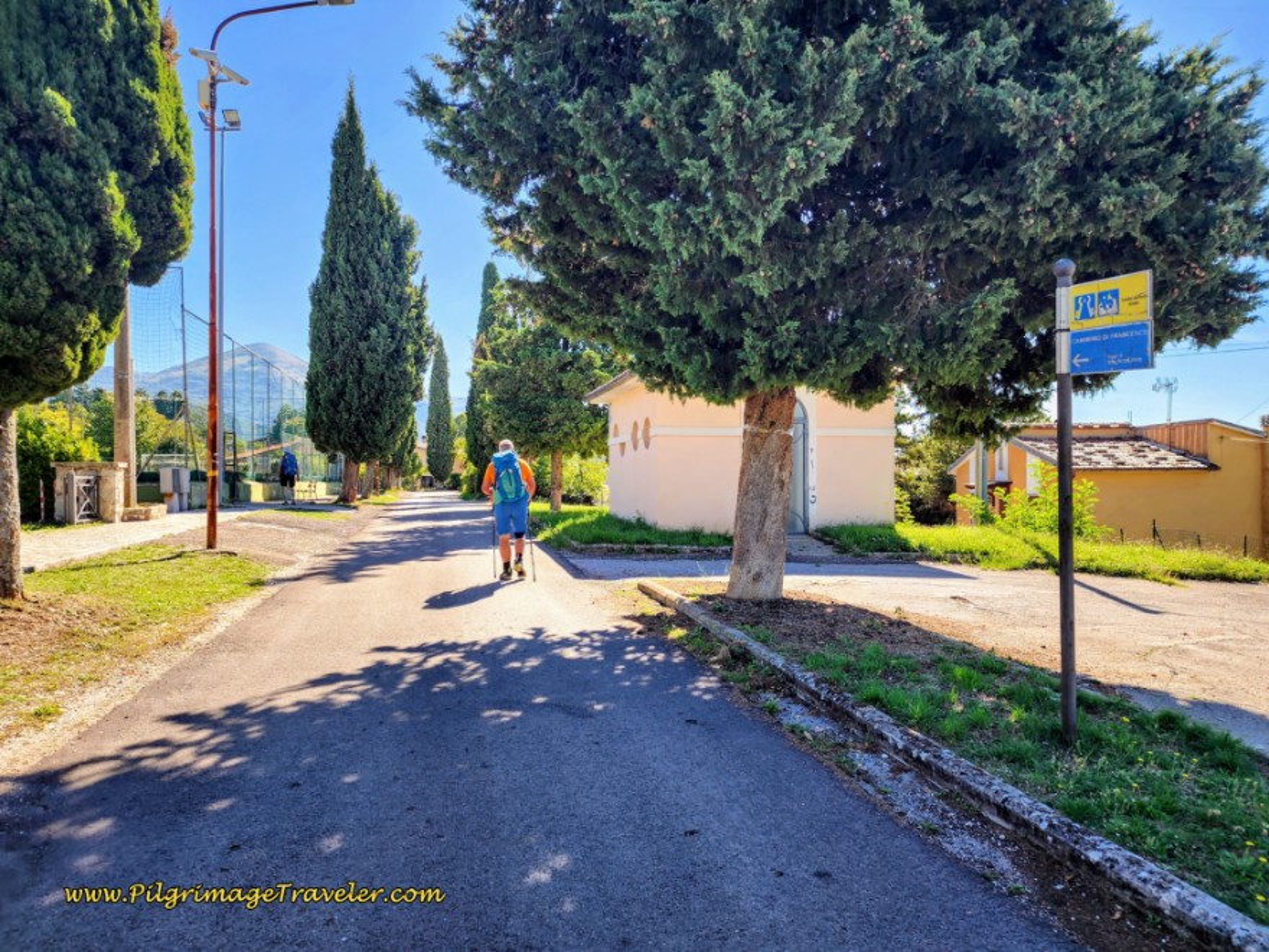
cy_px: 476
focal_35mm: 23
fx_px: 843
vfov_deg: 58.9
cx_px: 634
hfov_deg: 73.9
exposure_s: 1/276
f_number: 1.8
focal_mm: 6.4
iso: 12
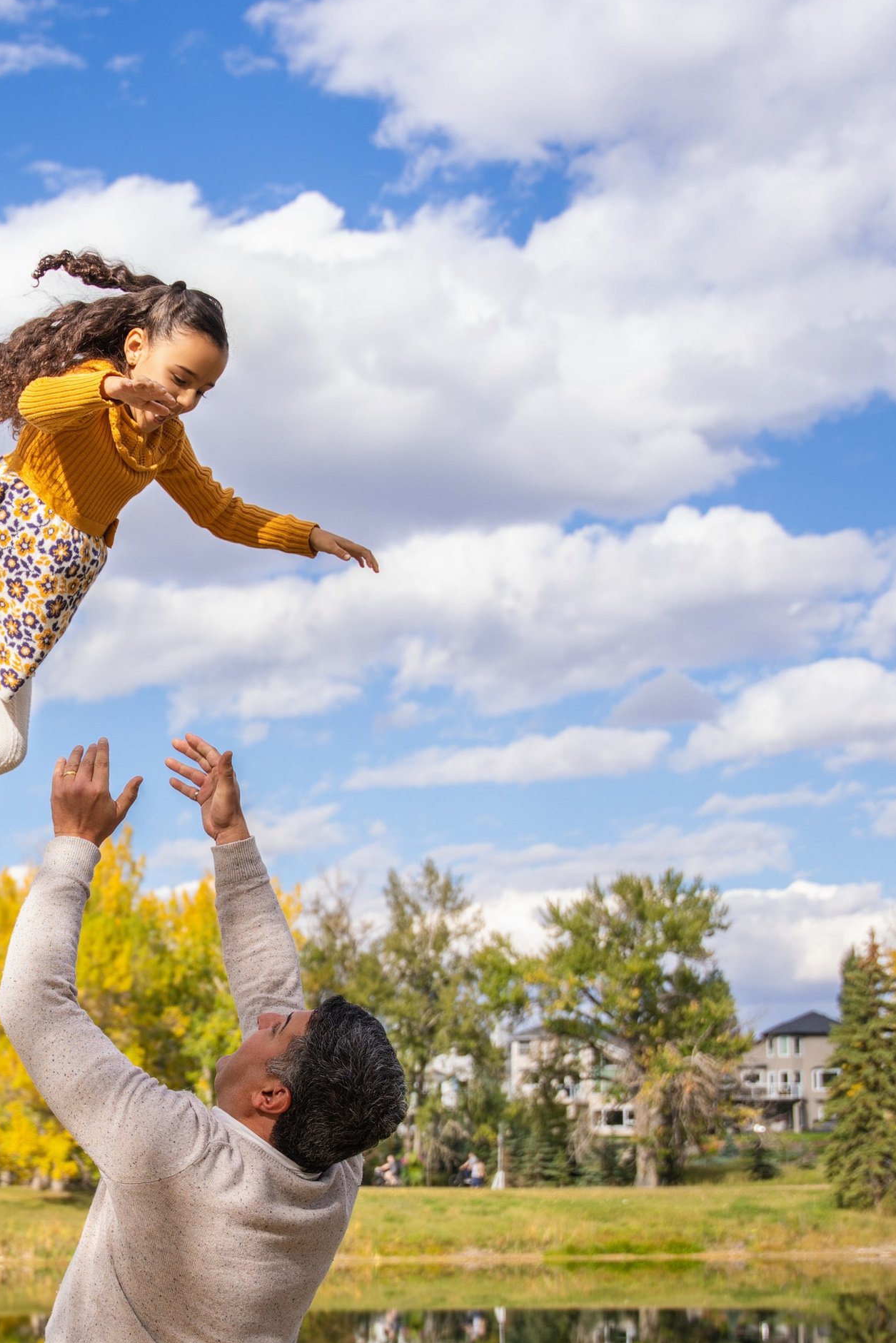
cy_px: 928
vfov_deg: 37.4
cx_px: -2
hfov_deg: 24.6
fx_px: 1957
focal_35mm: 52
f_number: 2.8
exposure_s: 1/1250
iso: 125
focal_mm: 25.7
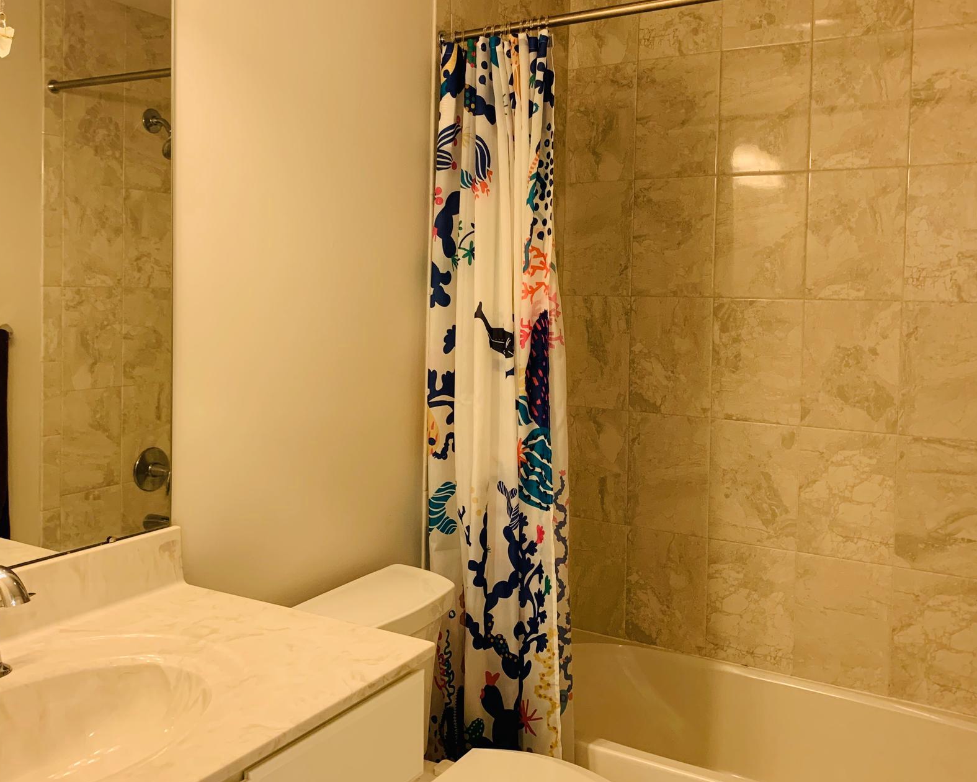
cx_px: 447
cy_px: 337
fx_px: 954
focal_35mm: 33
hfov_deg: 54.2
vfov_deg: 44.4
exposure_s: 1/60
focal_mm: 4.25
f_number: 1.8
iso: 160
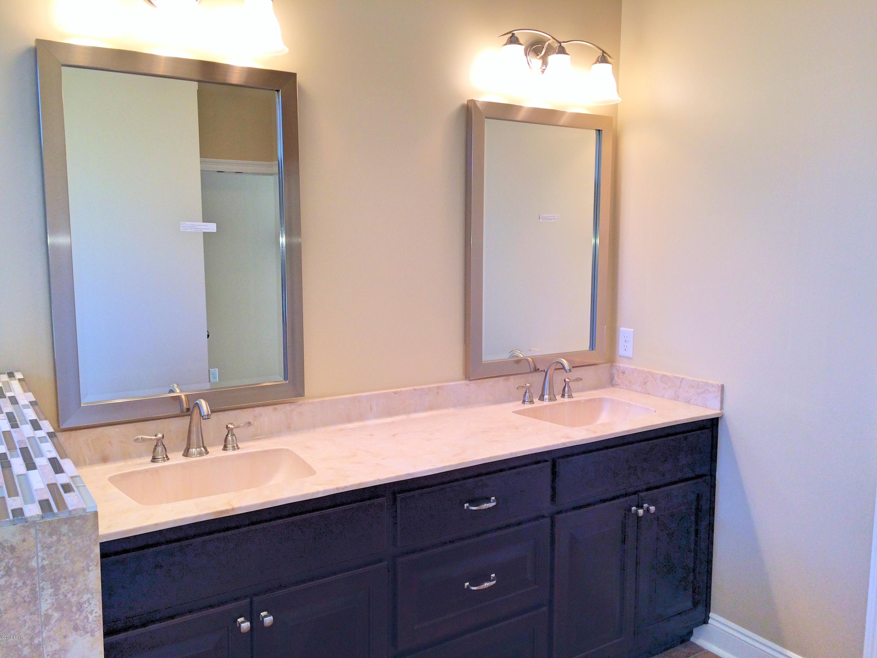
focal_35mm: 29
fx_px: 735
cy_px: 329
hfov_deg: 61.7
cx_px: 438
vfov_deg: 48.2
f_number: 2.2
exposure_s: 1/52
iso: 32
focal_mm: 4.15
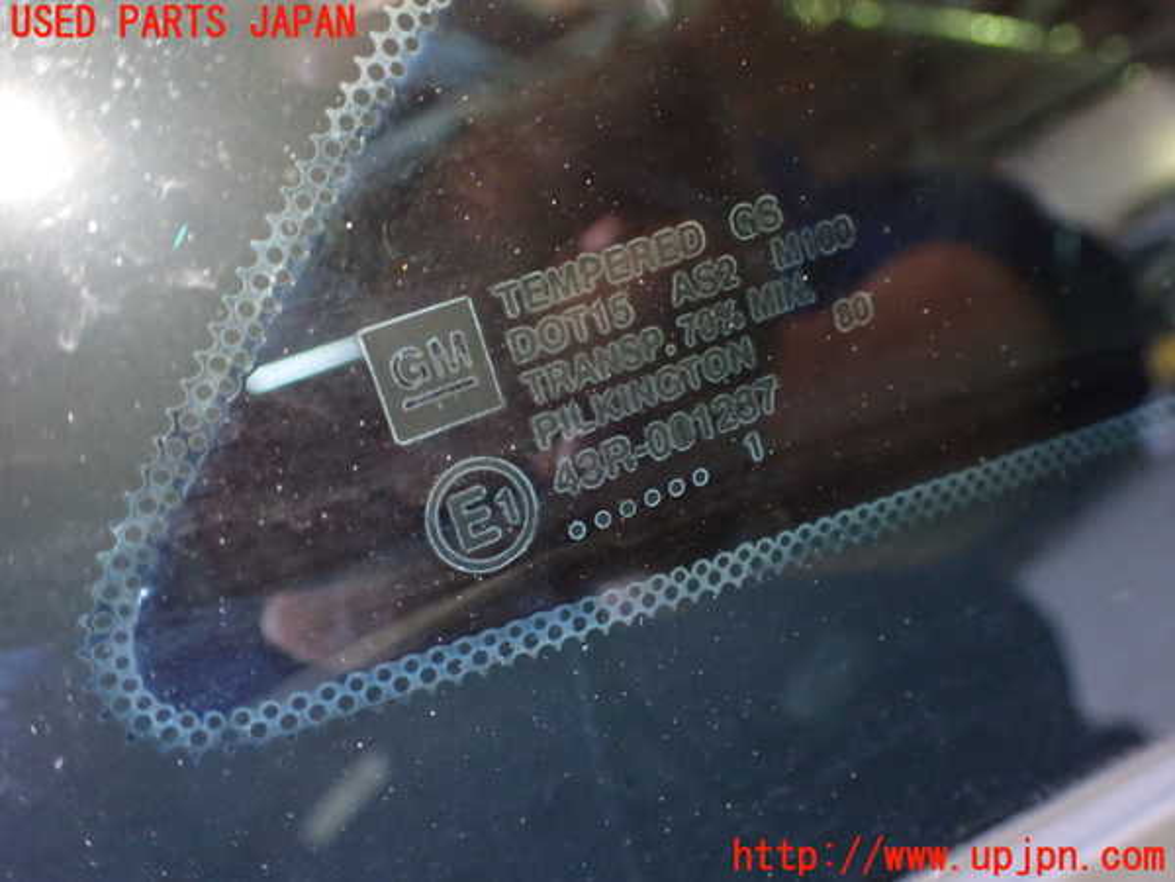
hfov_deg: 60.0
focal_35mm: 30
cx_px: 588
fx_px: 1018
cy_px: 441
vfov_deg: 46.8
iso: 800
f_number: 2.3
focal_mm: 5.4
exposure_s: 1/30
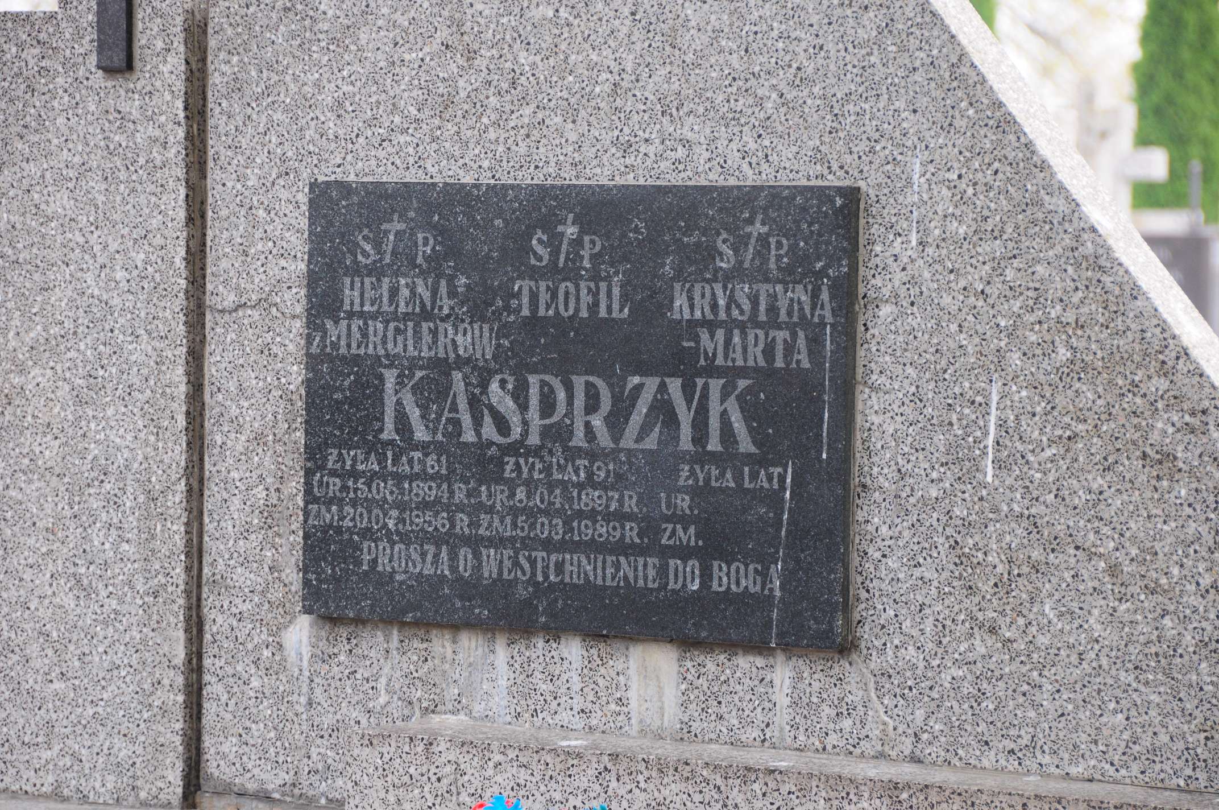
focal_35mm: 158
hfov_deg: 13.1
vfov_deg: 8.7
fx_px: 5327
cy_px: 405
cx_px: 610
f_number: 7.1
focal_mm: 105
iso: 500
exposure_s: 1/100
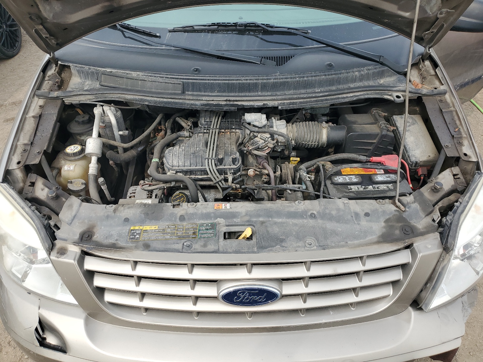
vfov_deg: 53.1
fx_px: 363
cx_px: 242
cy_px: 181
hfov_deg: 67.3
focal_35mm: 26
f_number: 1.5
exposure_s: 1/1250
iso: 50
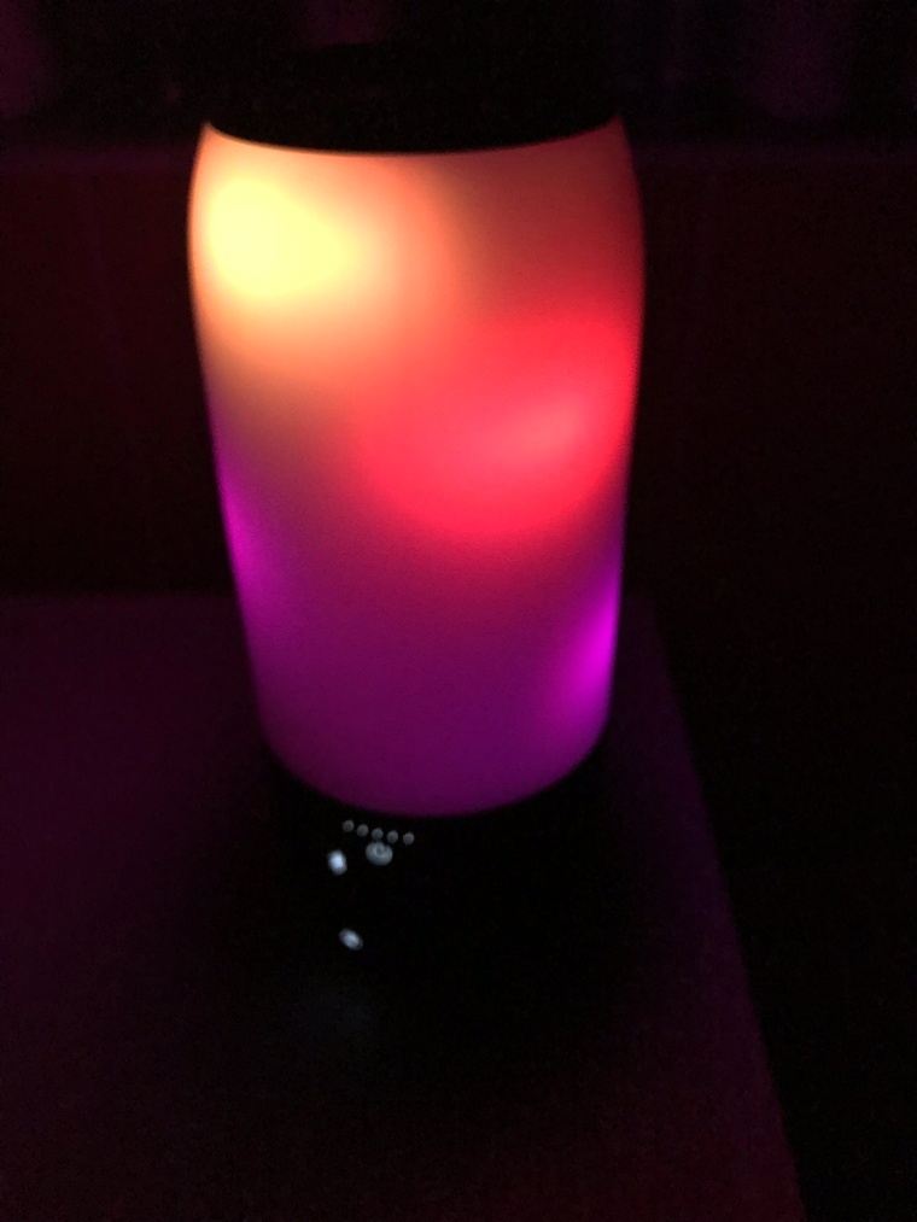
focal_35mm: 28
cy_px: 611
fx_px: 989
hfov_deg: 49.8
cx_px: 458
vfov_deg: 63.4
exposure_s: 1/13
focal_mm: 3.99
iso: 100
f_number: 1.8
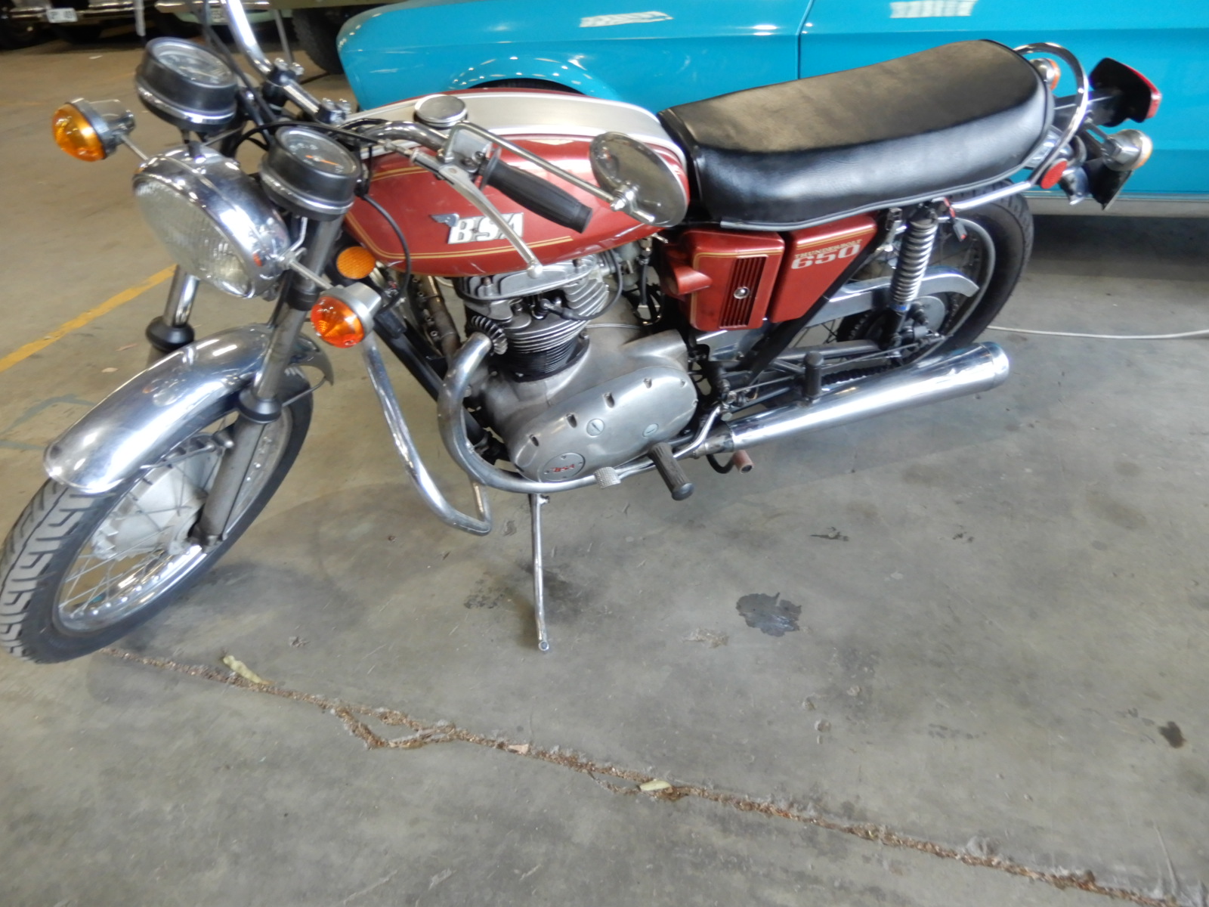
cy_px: 454
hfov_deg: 71.6
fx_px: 838
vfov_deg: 56.8
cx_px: 604
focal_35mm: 24
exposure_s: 1/30
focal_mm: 4.3
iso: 280
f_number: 3.4
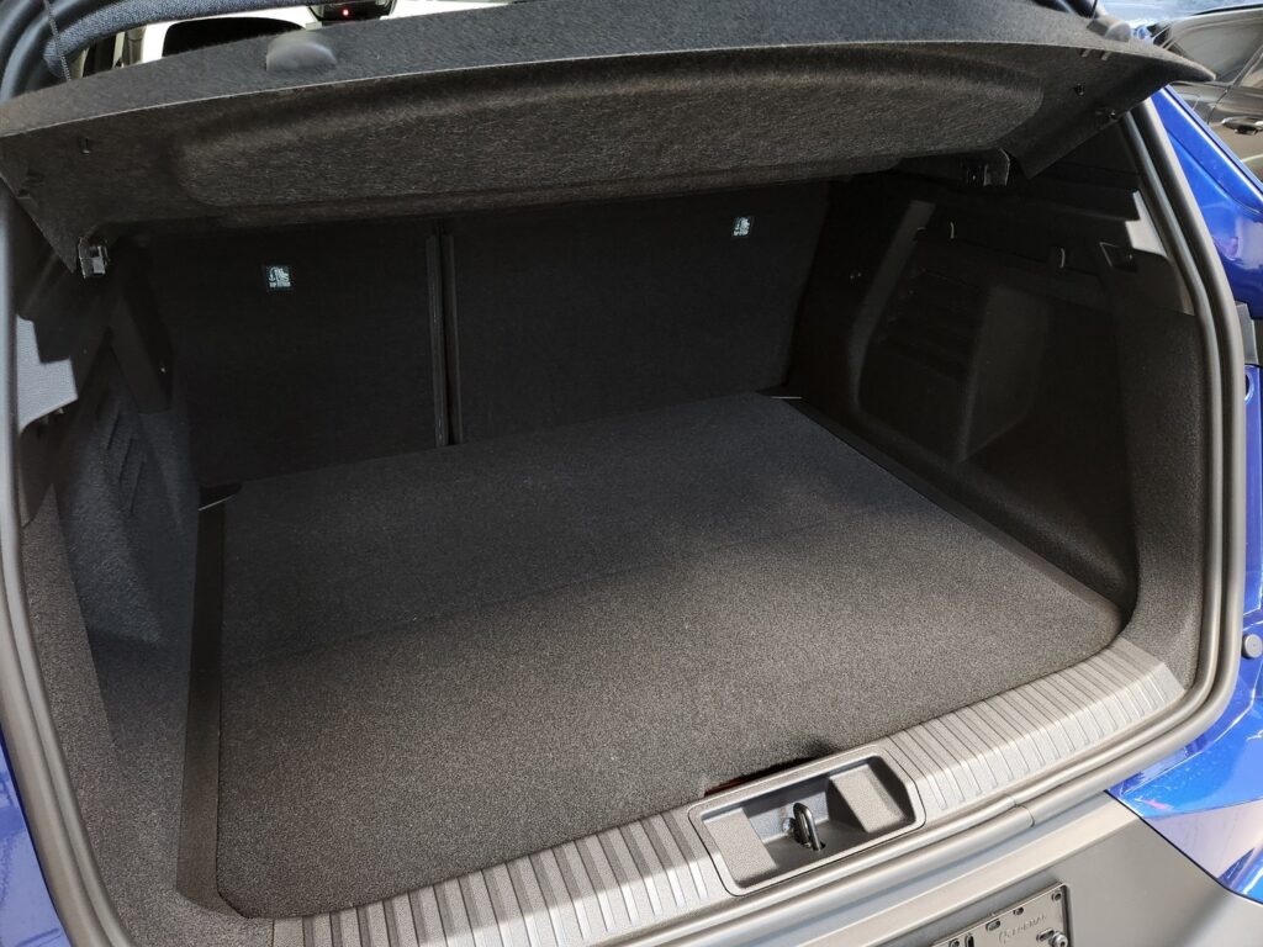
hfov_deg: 73.9
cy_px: 474
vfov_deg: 58.9
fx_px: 839
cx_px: 632
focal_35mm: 23
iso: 640
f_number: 1.8
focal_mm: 5.4
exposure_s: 1/50
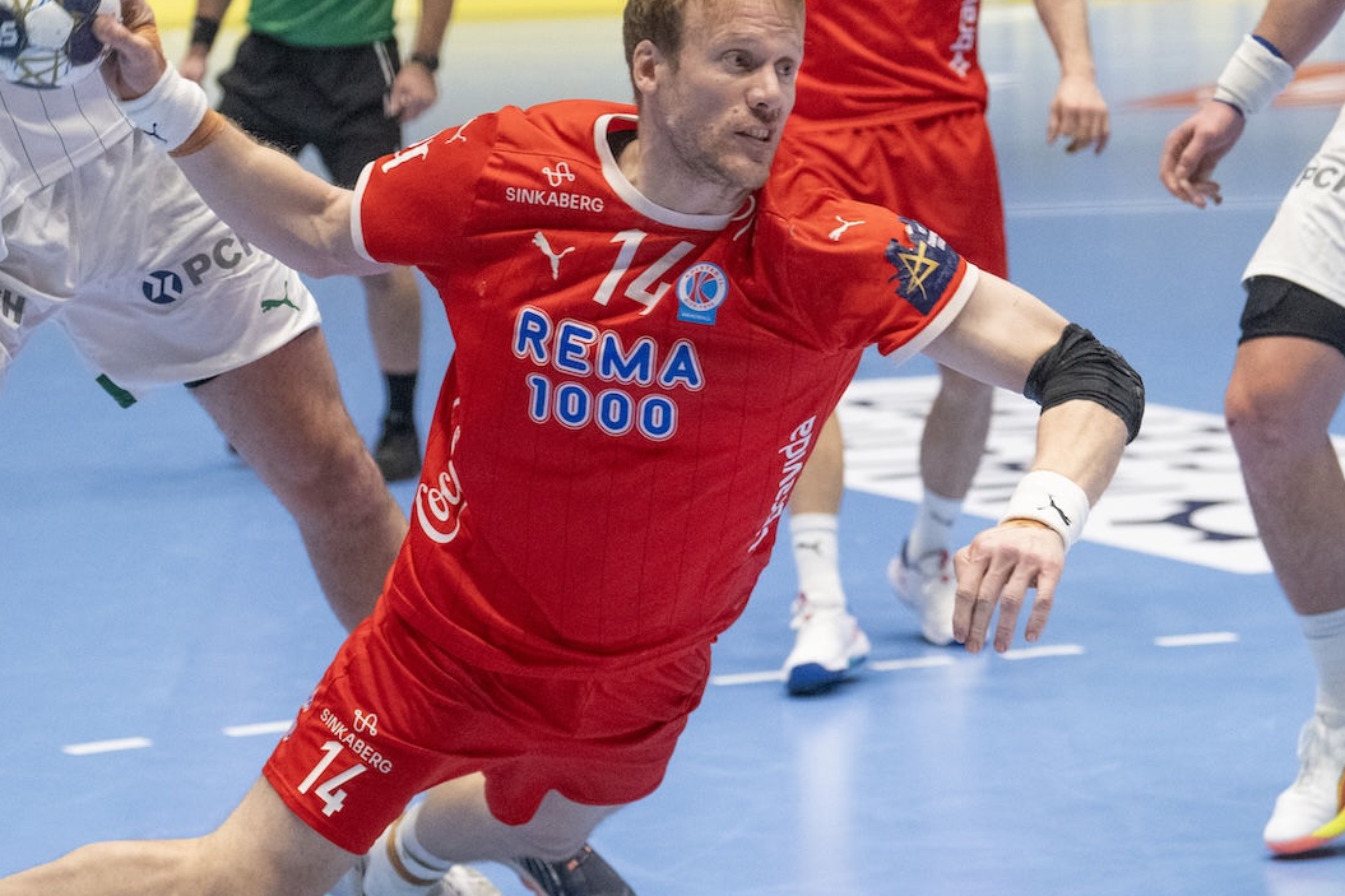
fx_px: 6088
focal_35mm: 163
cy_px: 403
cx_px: 665
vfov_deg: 8.4
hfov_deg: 12.6
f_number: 3.5
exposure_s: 1/1250
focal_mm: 86
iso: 4000
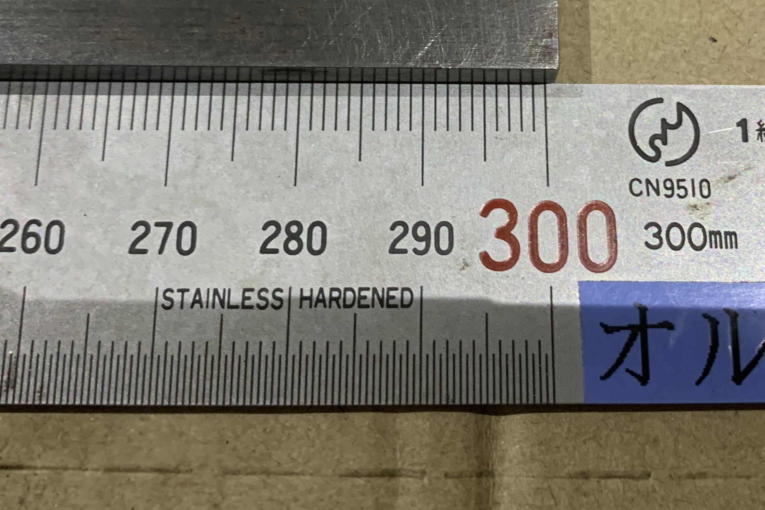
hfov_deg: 39.4
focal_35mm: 50
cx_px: 471
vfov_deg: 26.3
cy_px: 68
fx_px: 1062
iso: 160
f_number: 1.8
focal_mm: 4.25
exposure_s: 1/60
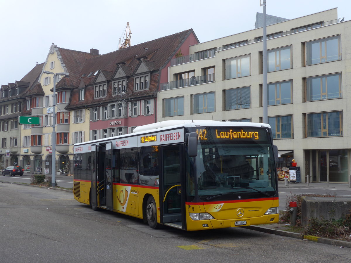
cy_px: 132
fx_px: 497
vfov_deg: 29.7
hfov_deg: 38.9
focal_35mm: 49
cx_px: 176
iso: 80
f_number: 3.2
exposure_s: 1/100
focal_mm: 10.1
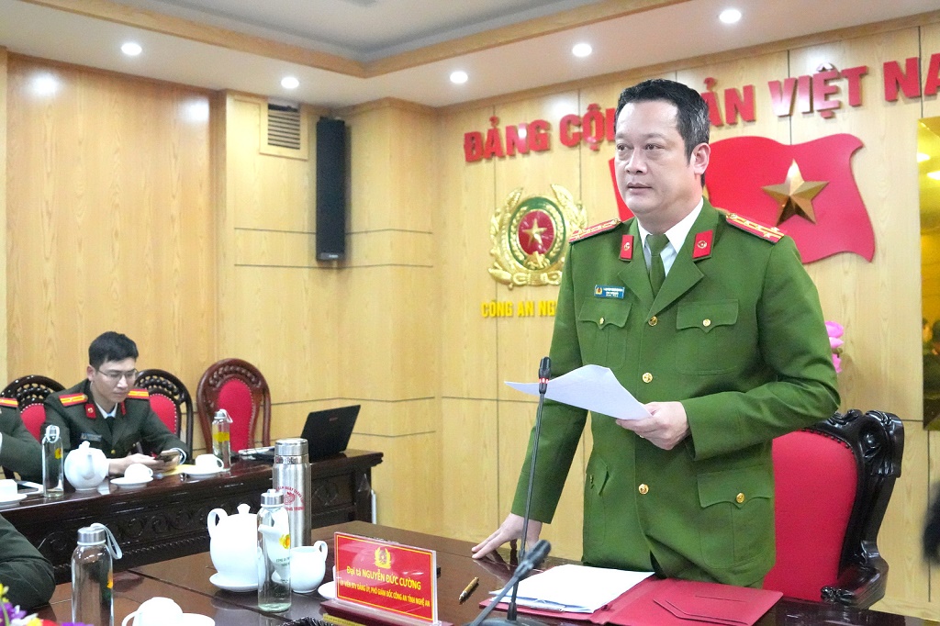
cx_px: 470
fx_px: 940
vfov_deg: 36.8
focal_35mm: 36
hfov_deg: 53.1
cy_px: 313
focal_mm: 24
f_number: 3.2
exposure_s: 1/2000
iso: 12800
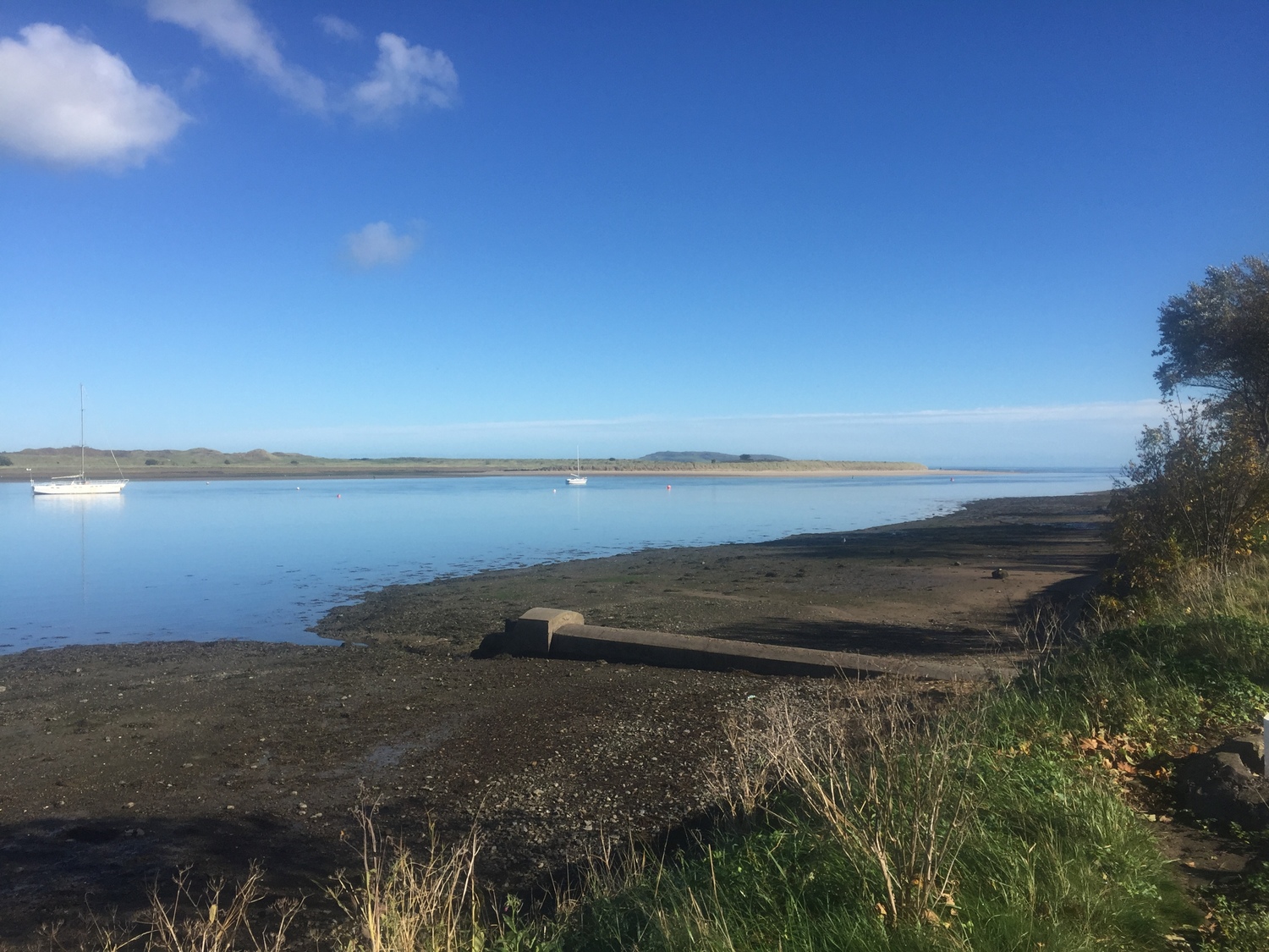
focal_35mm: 29
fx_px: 1063
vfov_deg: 48.2
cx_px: 634
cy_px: 476
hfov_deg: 61.7
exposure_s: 1/2198
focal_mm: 4.15
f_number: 2.2
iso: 32
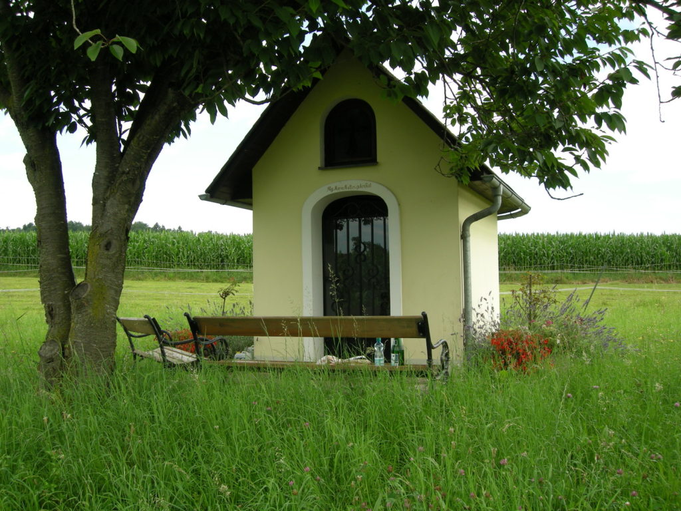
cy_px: 256
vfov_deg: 39.7
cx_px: 340
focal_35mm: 36
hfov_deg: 51.4
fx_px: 708
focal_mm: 7.5
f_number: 4.3
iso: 64
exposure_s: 1/138
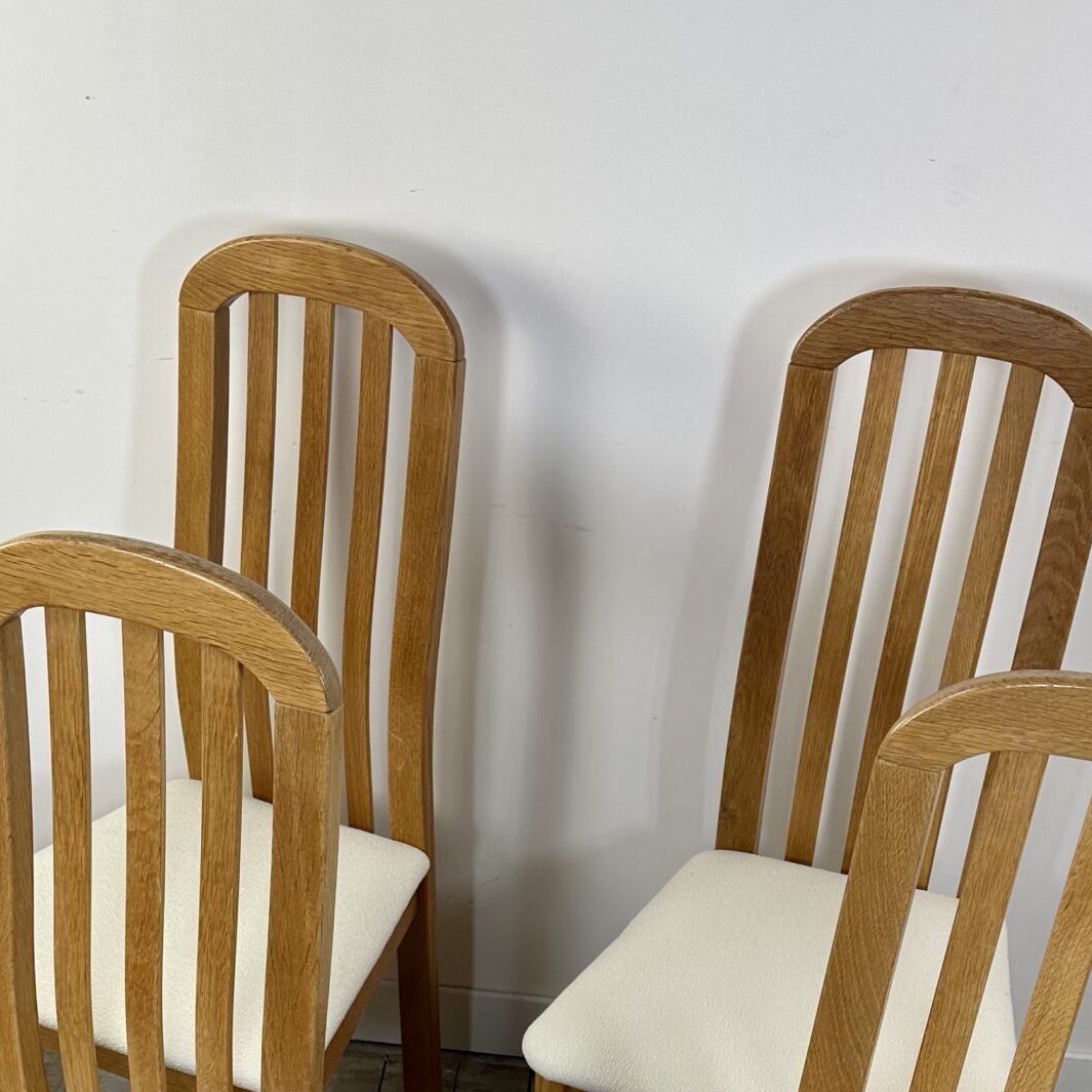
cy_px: 1064
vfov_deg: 31.2
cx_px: 478
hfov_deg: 33.4
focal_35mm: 51
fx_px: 1820
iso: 50
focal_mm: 6.86
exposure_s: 1/100
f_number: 1.78
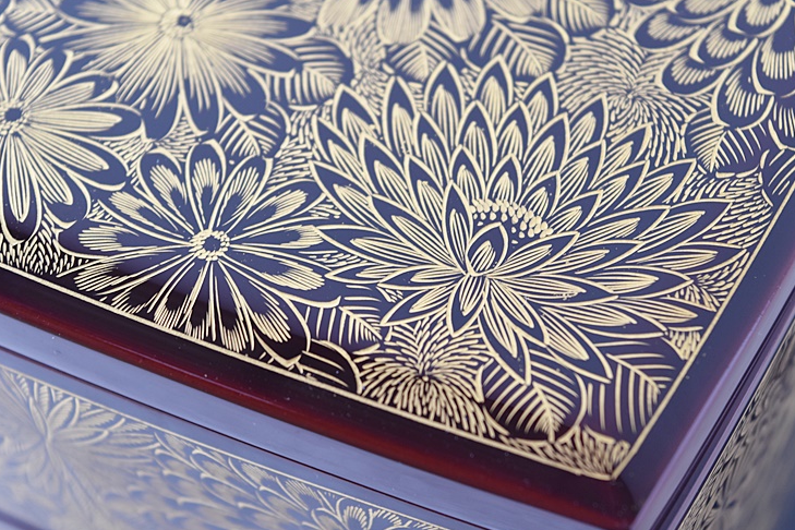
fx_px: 1999
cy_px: 260
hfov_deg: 22.5
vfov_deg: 15.1
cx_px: 426
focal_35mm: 91
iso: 800
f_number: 6.3
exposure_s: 1/6
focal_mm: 55
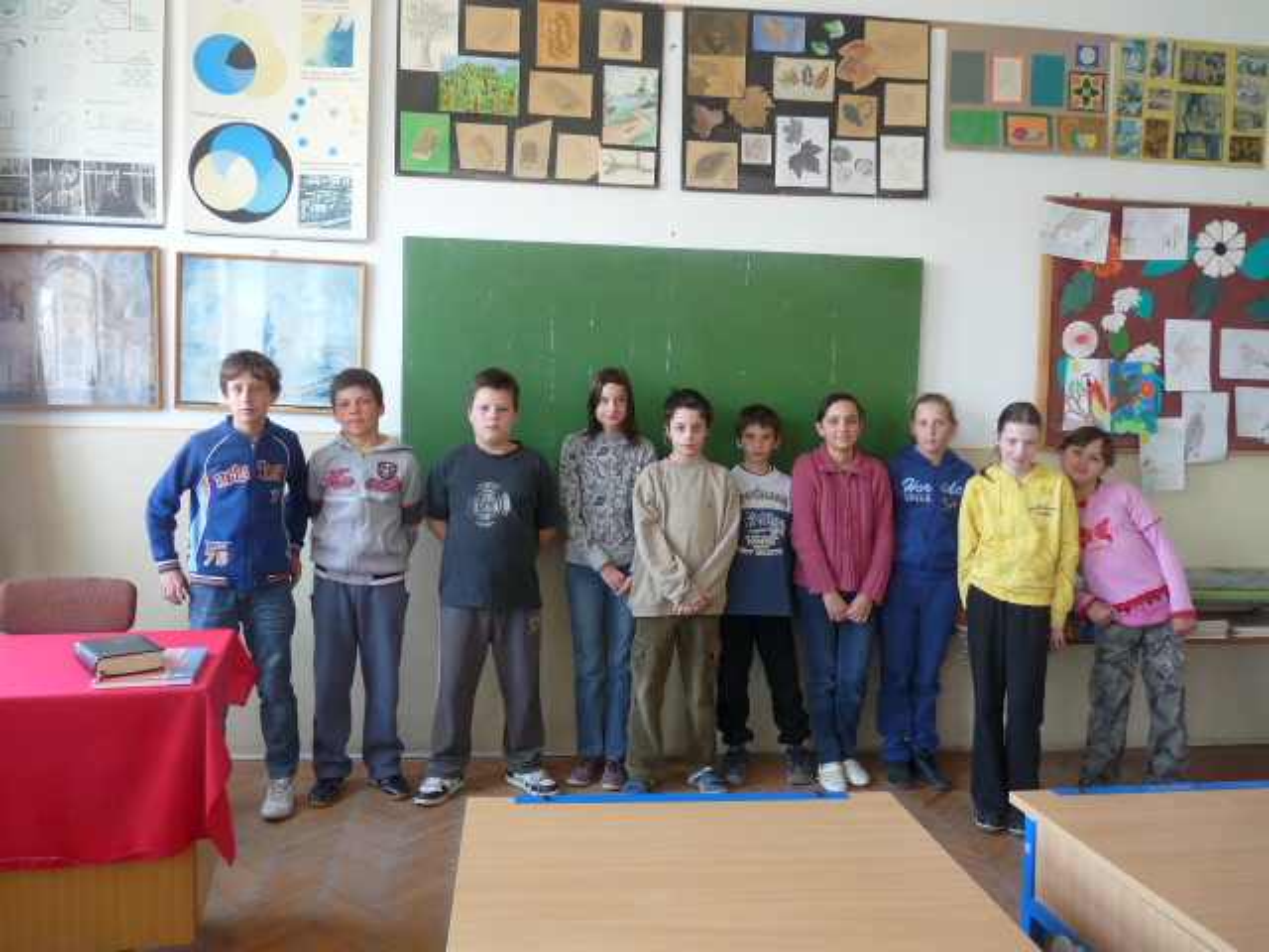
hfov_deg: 65.3
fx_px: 990
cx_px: 634
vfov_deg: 51.4
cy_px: 476
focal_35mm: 27
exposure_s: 1/30
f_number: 2.8
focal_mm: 4.8
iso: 250
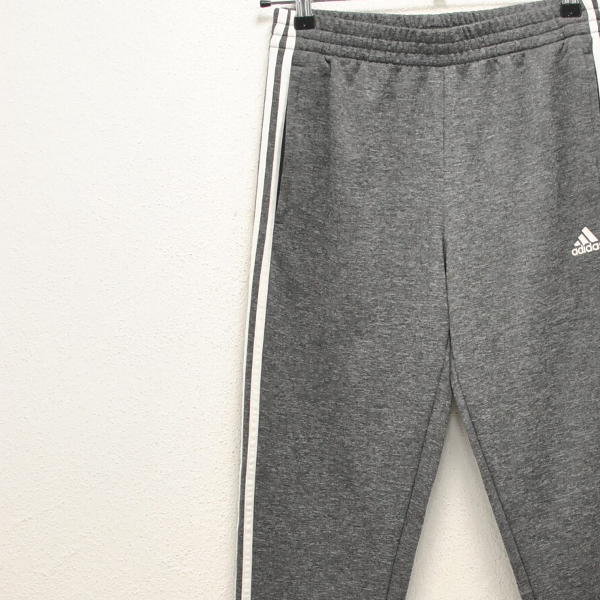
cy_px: 417
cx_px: 433
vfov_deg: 17.7
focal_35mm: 98
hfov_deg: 17.7
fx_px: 1920
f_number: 4
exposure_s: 1/125
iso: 800
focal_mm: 35
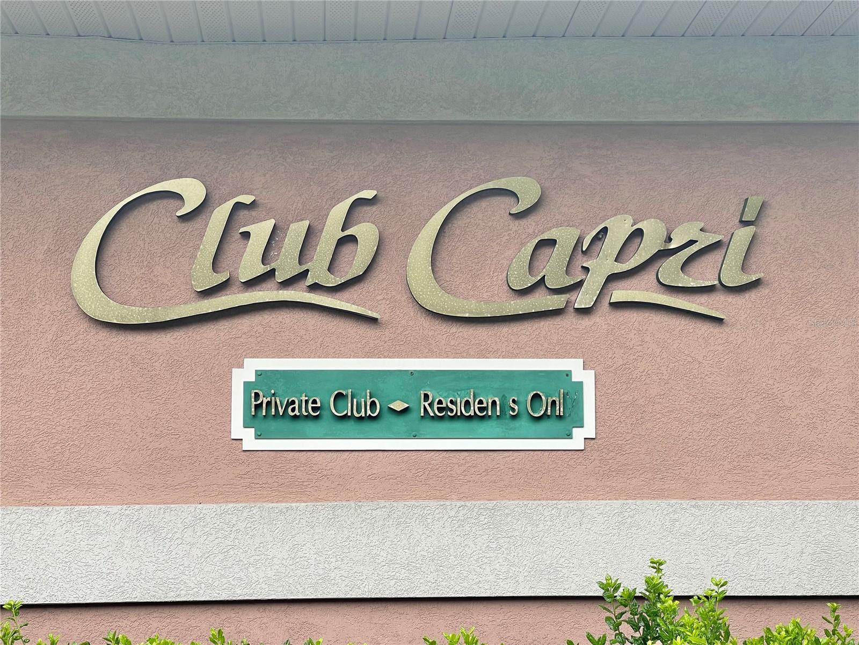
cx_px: 430
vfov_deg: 22.9
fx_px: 1588
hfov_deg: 30.3
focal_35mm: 64
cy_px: 322
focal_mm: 7.5
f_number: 2.2
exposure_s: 1/192
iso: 20
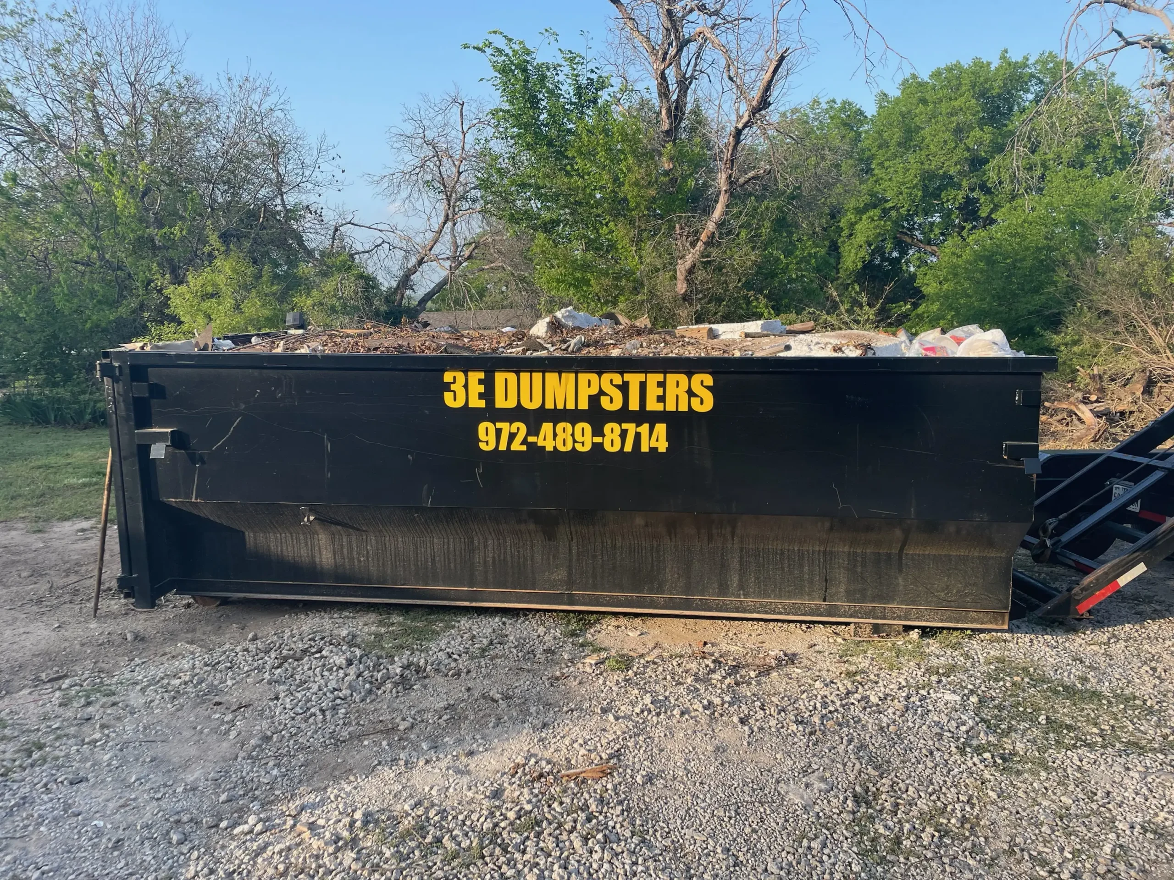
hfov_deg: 67.3
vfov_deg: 53.1
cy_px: 440
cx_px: 587
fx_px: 882
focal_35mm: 26
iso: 32
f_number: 1.6
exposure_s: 1/895
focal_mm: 4.2
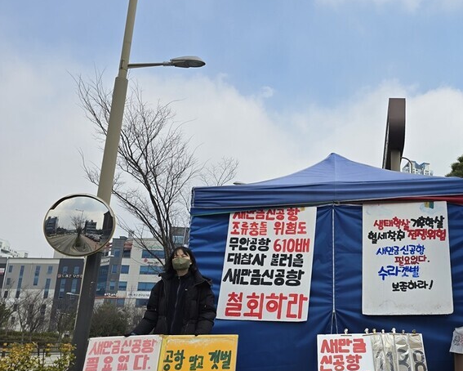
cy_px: 206
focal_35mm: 38
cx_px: 372
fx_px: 521
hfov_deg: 45.5
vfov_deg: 39.1
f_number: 1.7
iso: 12
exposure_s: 1/970
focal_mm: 6.3
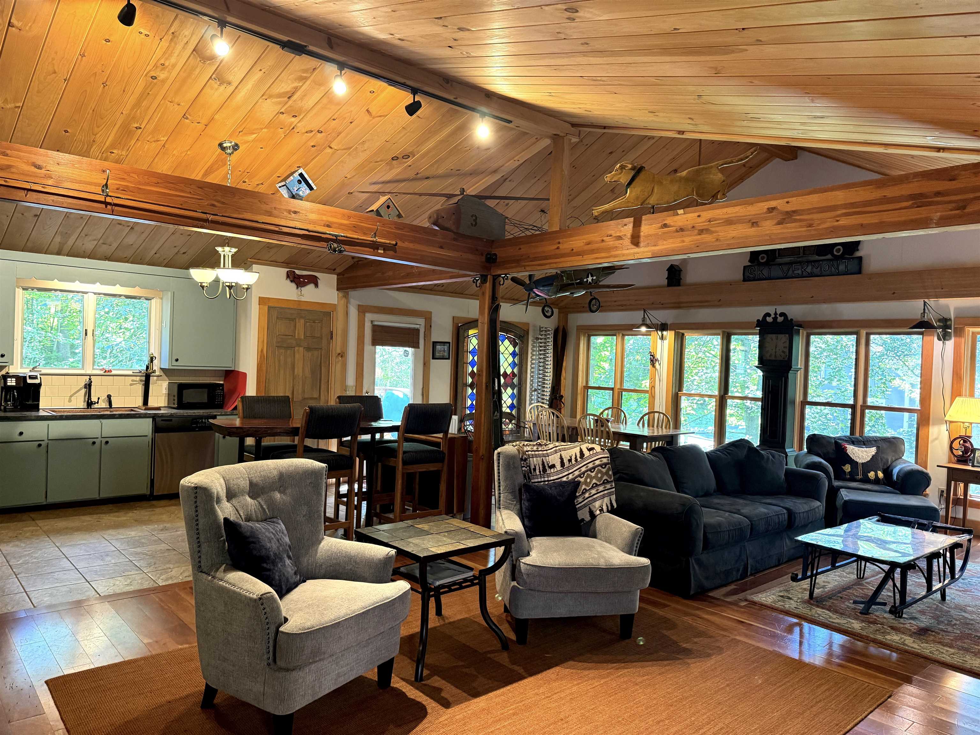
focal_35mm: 24
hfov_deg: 71.6
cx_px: 490
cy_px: 368
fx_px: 679
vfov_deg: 56.8
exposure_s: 1/60
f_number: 1.78
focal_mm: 6.76
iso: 400
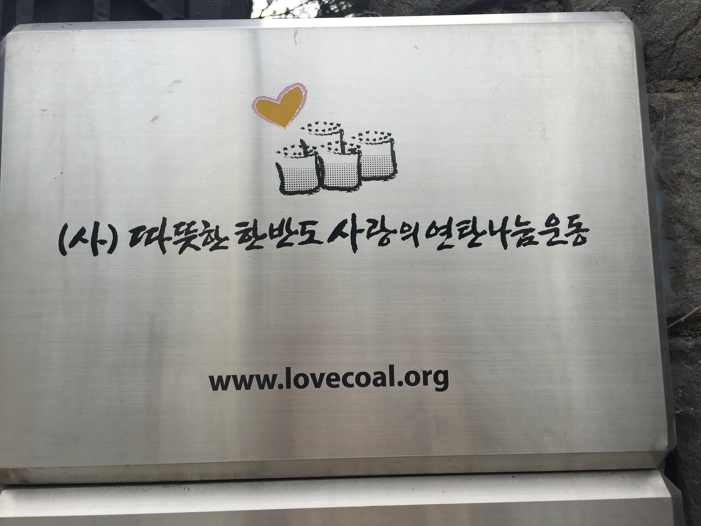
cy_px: 263
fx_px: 587
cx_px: 350
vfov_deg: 48.2
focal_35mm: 29
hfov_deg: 61.7
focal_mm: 4.15
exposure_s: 1/1014
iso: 32
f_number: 2.2
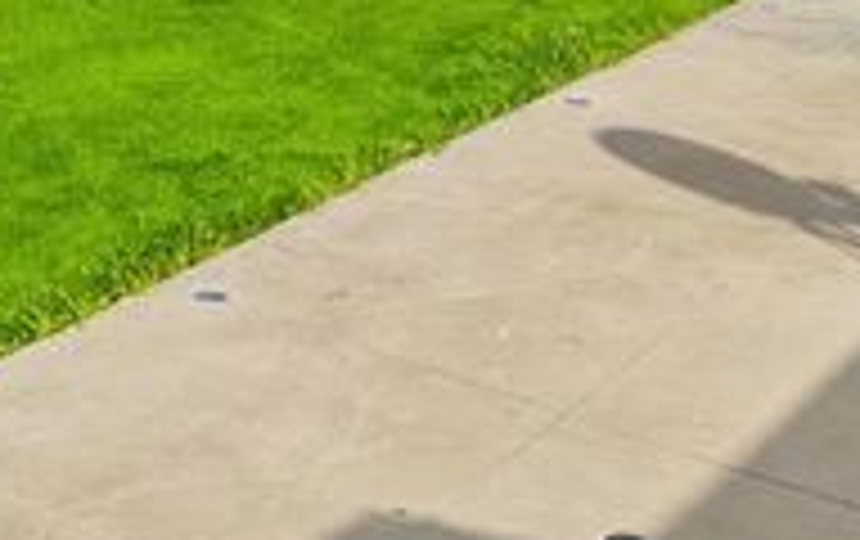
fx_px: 1854
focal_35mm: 79
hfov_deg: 24.3
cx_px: -95
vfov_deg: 14.7
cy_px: -407
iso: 150
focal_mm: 8.7
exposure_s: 1/5000
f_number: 1.8
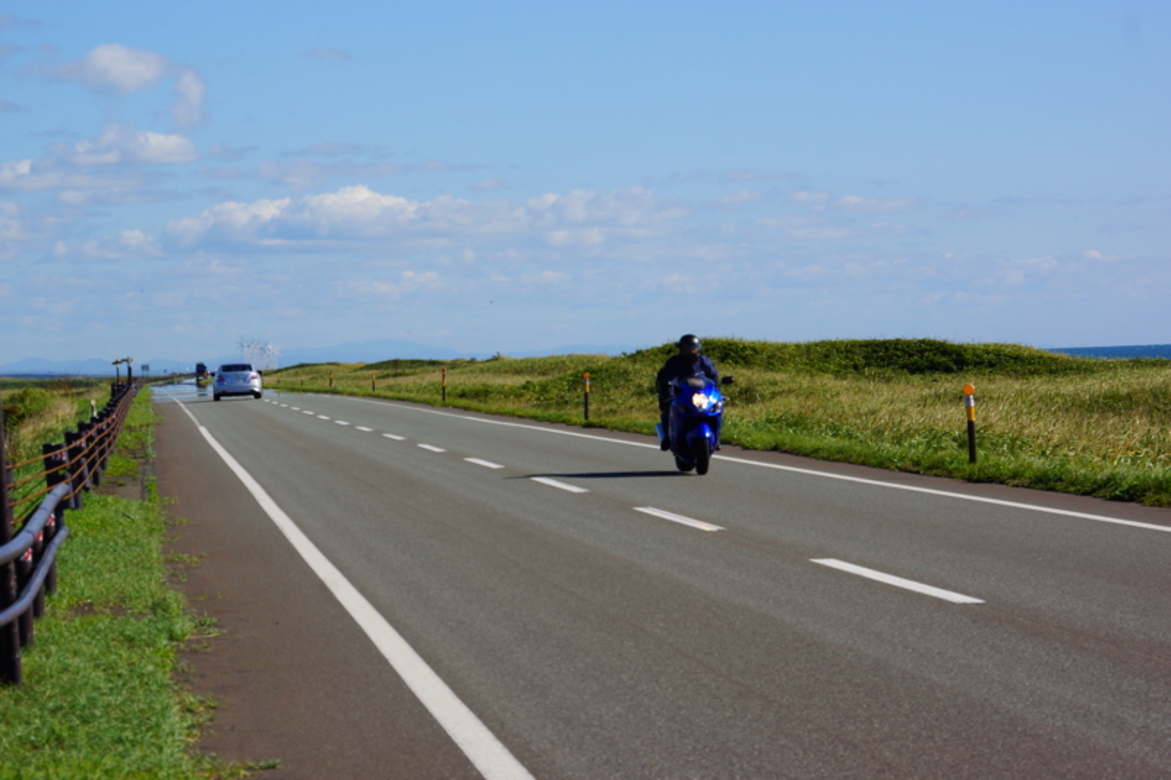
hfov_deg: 16.5
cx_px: 586
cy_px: 390
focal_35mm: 124
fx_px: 4032
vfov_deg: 11.1
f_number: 10
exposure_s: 1/320
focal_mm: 83
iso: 100
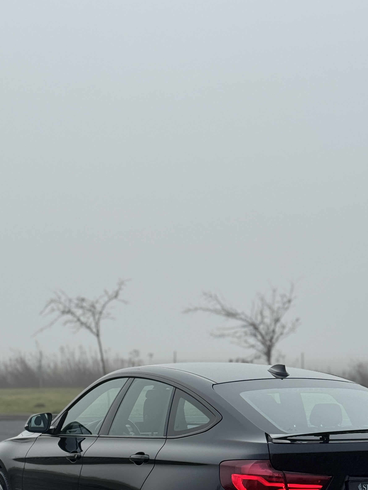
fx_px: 1176
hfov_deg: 17.7
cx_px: 250
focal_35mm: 83
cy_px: 365
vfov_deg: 23.3
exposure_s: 1/1681
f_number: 1.78
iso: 64
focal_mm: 6.76
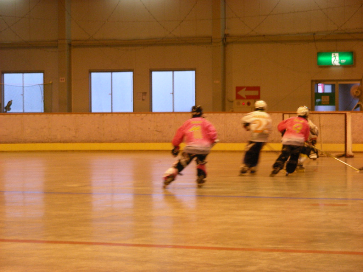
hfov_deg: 13.3
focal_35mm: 148
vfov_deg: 10.0
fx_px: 1552
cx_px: 182
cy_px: 136
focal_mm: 24.7
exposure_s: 1/25.6
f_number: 3.5
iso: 200
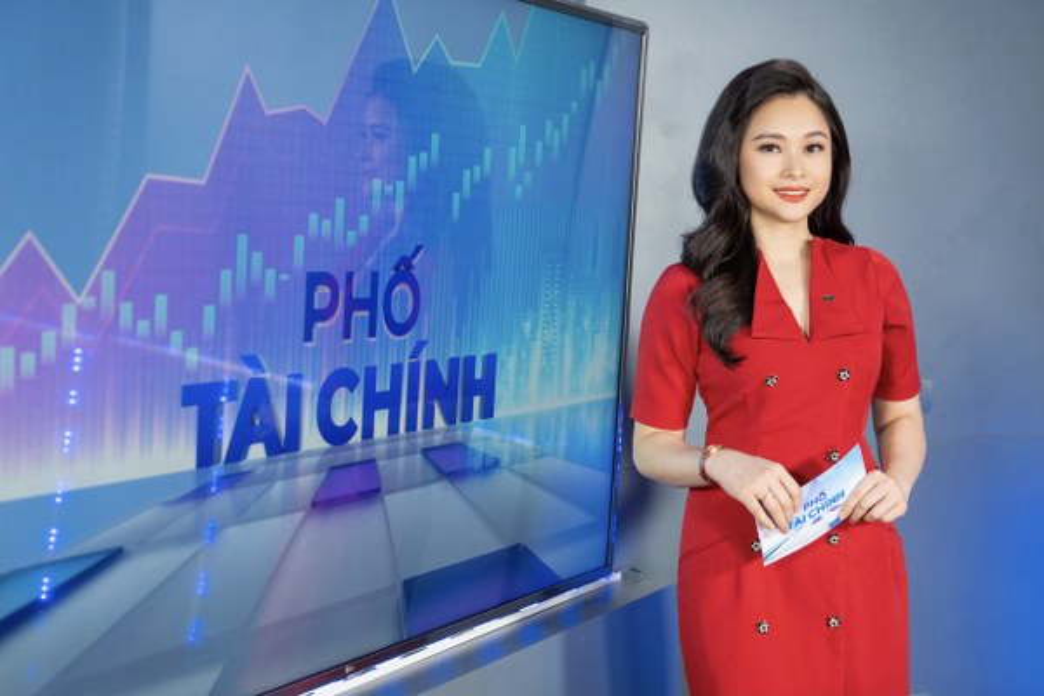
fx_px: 1403
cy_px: 348
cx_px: 522
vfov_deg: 27.9
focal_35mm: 48
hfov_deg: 40.8
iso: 1000
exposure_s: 1/125
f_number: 2.8
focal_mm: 48.4
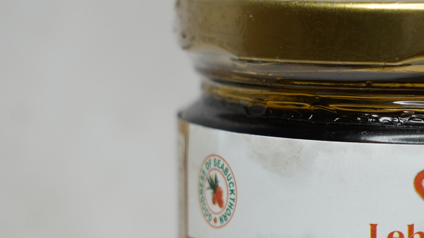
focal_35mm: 323
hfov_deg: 6.7
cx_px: 424
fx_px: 3632
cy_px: 150
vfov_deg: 3.8
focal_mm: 99
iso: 250
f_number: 5
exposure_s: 1/80
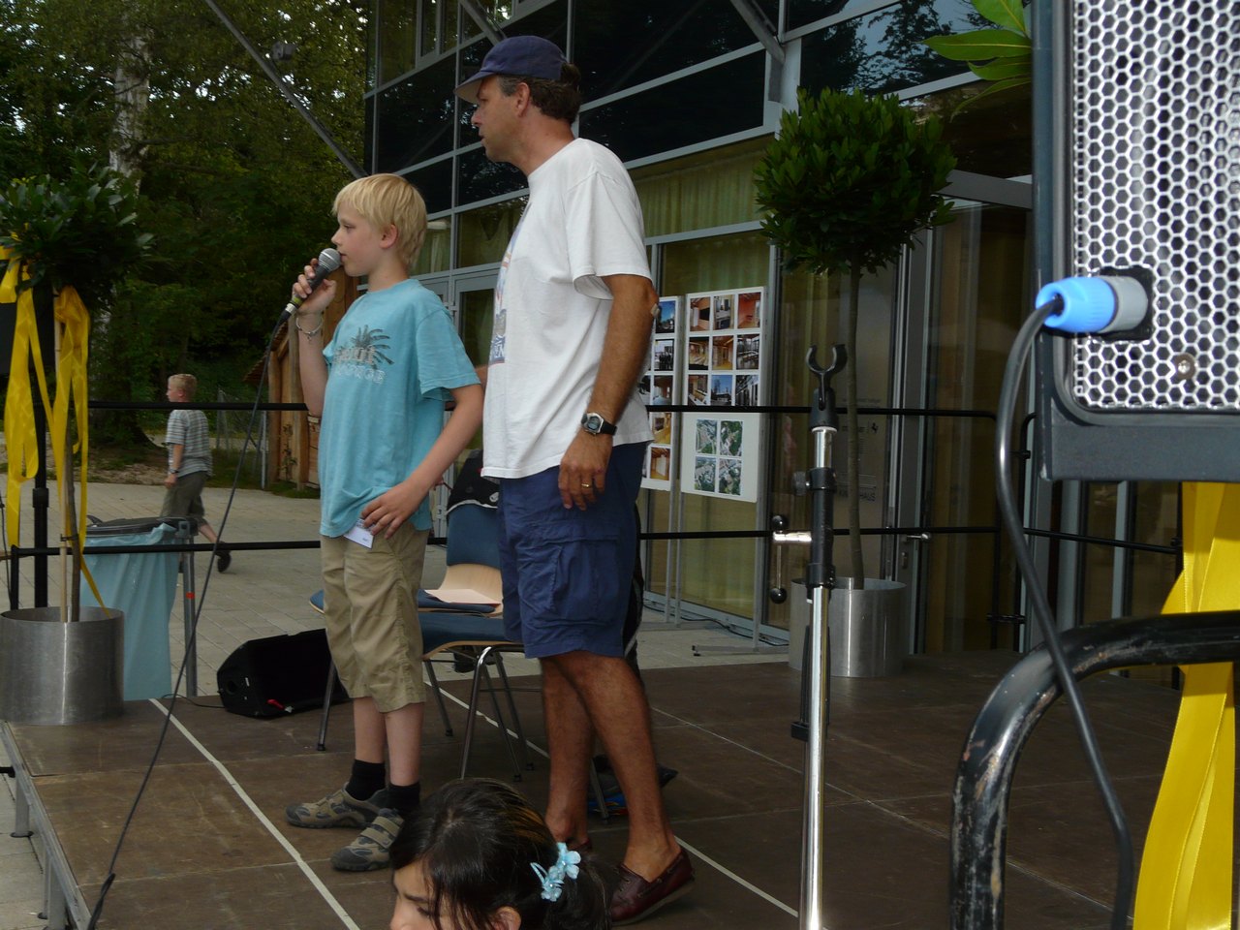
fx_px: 1684
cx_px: 620
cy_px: 465
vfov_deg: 30.9
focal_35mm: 47
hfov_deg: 40.4
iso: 100
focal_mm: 7.7
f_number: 4
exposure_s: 1/160
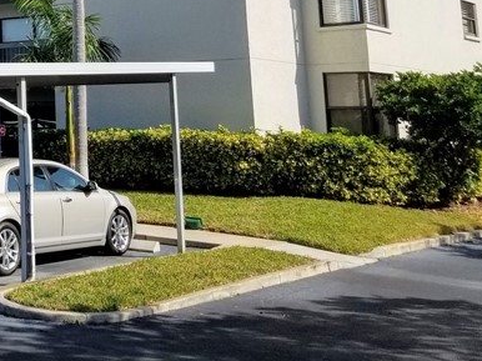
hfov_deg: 25.4
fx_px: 960
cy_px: -79
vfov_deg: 19.9
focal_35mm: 69
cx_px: -89
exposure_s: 1/3224
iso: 50
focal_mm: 4.25
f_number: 1.7
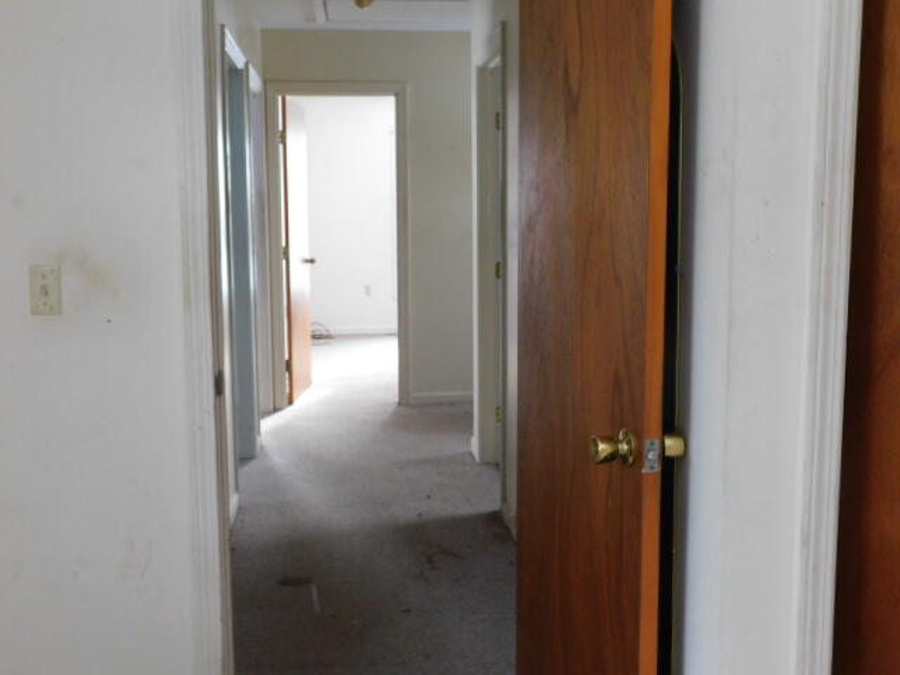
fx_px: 936
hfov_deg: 51.4
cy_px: 338
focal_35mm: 36
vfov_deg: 39.7
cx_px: 450
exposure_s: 1/30
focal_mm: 6.3
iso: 400
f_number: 3.5
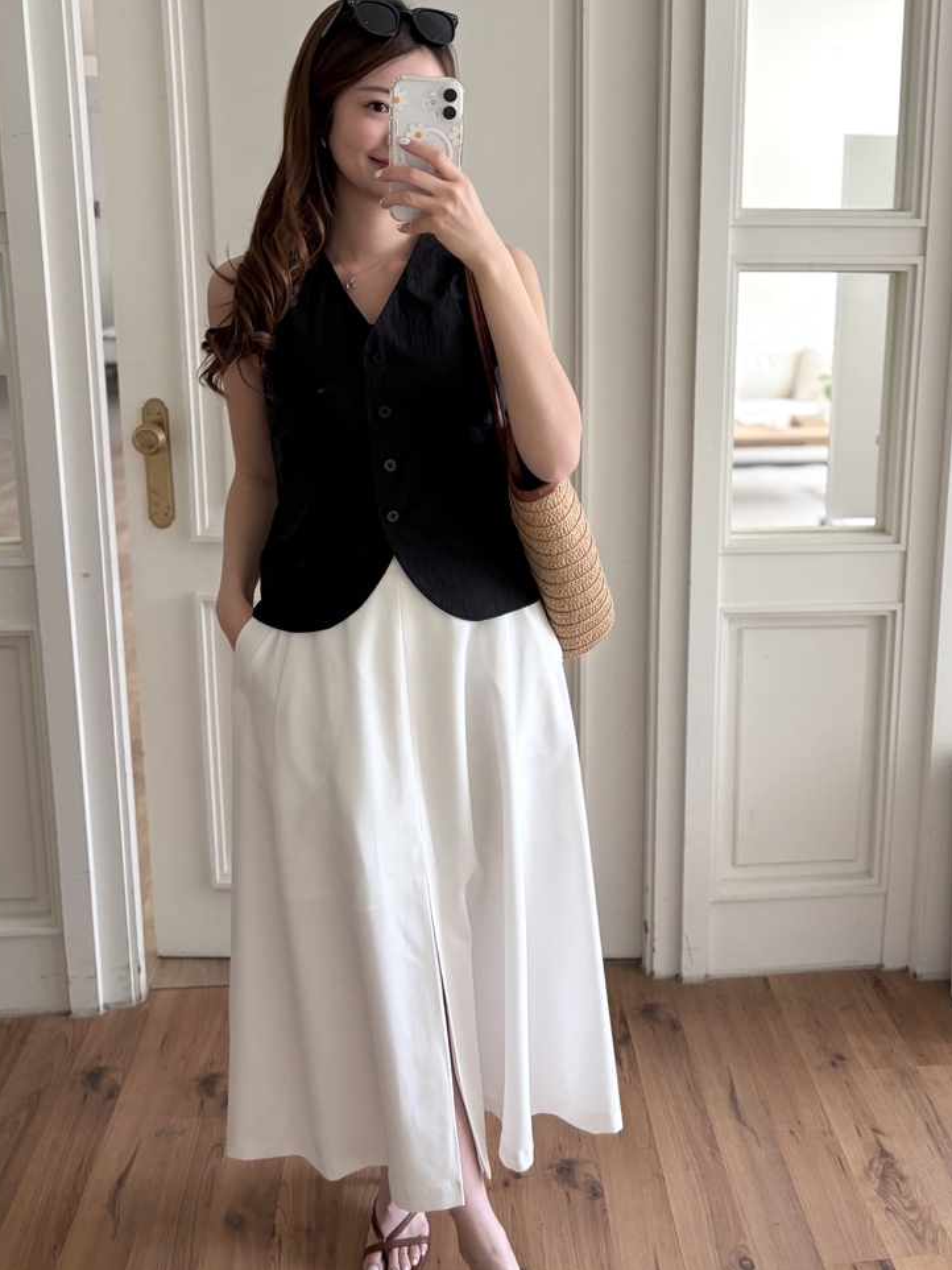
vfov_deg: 65.3
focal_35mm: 27
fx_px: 990
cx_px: 483
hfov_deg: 51.3
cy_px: 615
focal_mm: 5.96
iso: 100
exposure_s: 1/122
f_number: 1.6
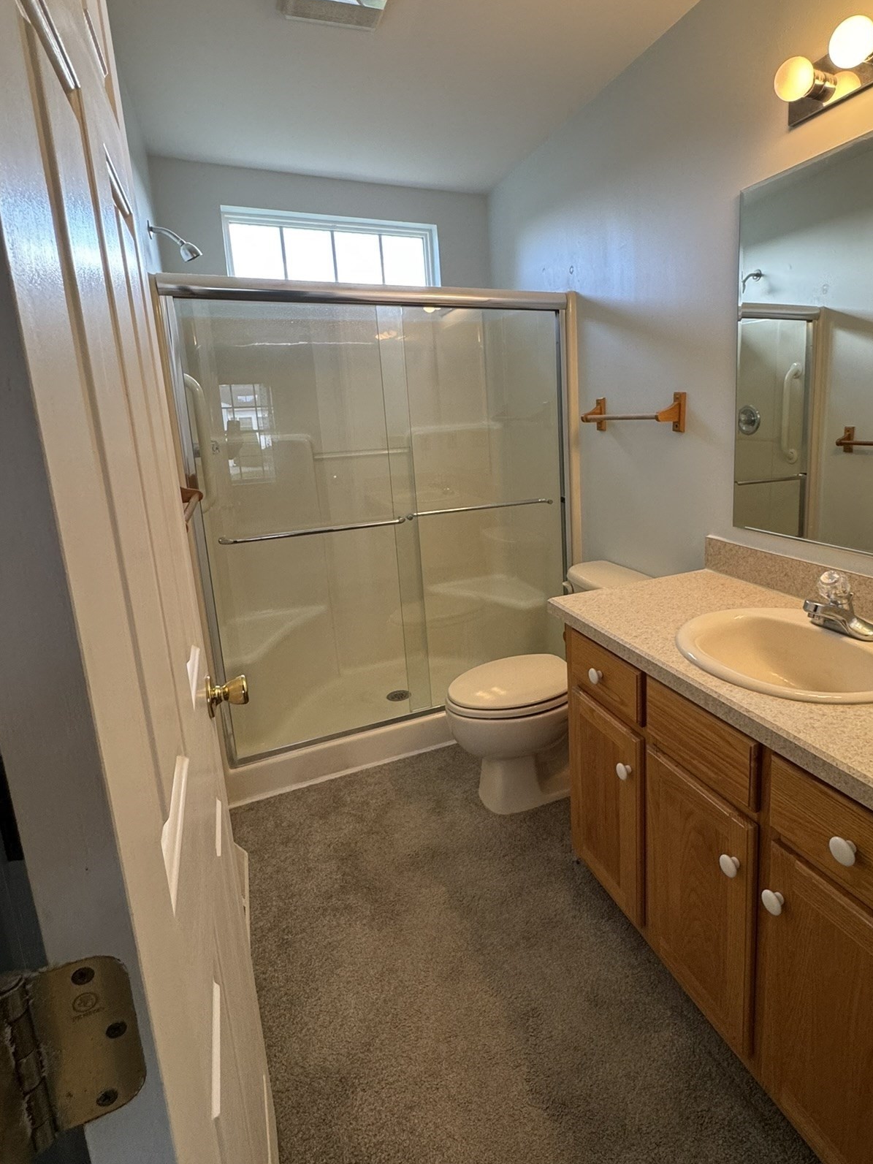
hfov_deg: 70.8
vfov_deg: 87.4
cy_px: 520
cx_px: 526
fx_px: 605
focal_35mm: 18
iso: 200
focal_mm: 2.22
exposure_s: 1/120
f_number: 2.2
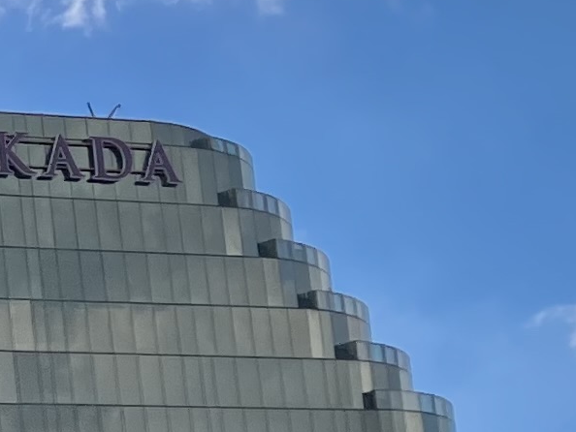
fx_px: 3163
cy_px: 520
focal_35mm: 190
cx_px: -795
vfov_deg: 7.8
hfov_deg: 9.3
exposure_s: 1/534
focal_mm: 3.99
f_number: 1.8
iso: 32
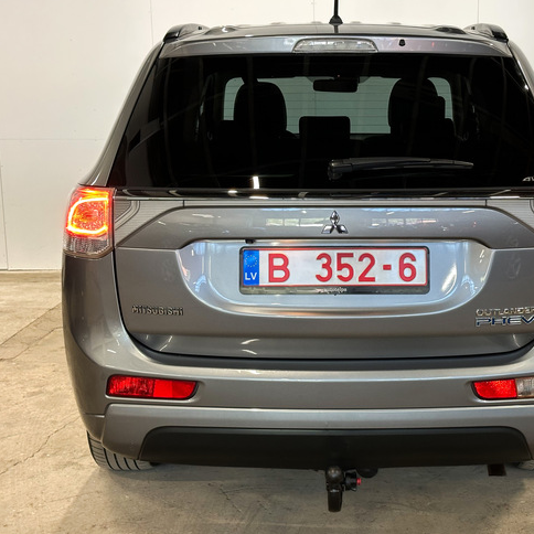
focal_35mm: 57
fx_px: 995
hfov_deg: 29.9
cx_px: 339
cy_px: 267
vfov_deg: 30.0
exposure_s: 1/50
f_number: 1.8
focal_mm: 6.86
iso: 125
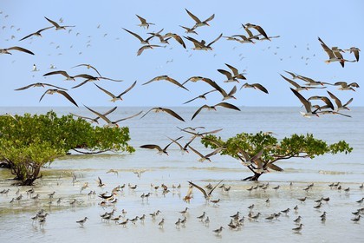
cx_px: 182
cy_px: 122
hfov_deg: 10.3
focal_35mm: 200
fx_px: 2022
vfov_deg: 6.9
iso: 400
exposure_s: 1/800
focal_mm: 200
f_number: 11
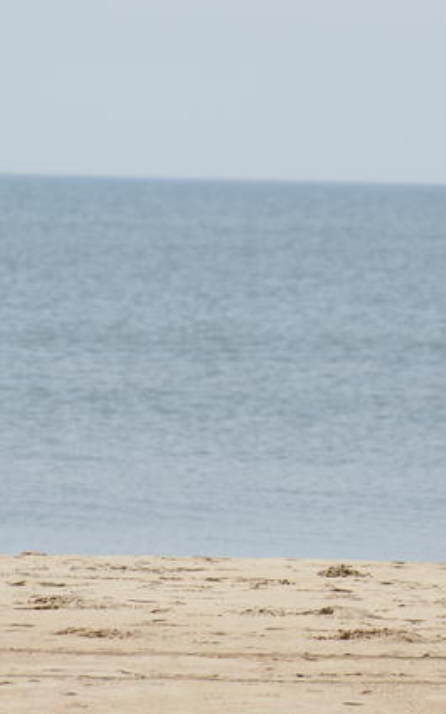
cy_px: 357
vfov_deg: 3.6
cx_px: 458
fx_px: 11221
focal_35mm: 577
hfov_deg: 2.3
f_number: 8
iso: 200
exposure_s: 1/1250
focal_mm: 250
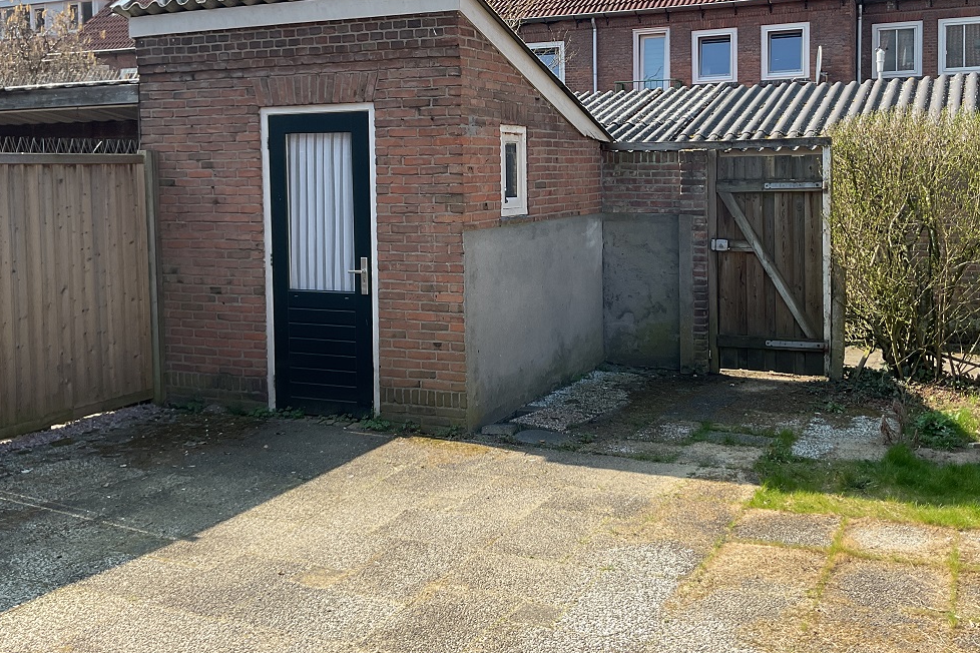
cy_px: 217
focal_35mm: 37
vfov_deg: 35.6
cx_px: 589
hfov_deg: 51.5
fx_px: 1007
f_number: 1.8
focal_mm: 3
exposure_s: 1/816
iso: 16
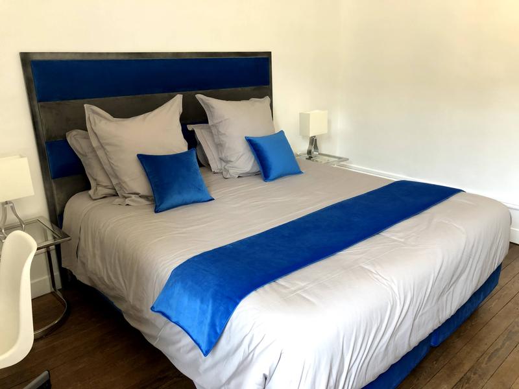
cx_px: 260
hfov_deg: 63.4
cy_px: 194
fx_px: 420
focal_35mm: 28
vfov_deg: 49.7
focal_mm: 4
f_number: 1.8
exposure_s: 1/15
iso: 40
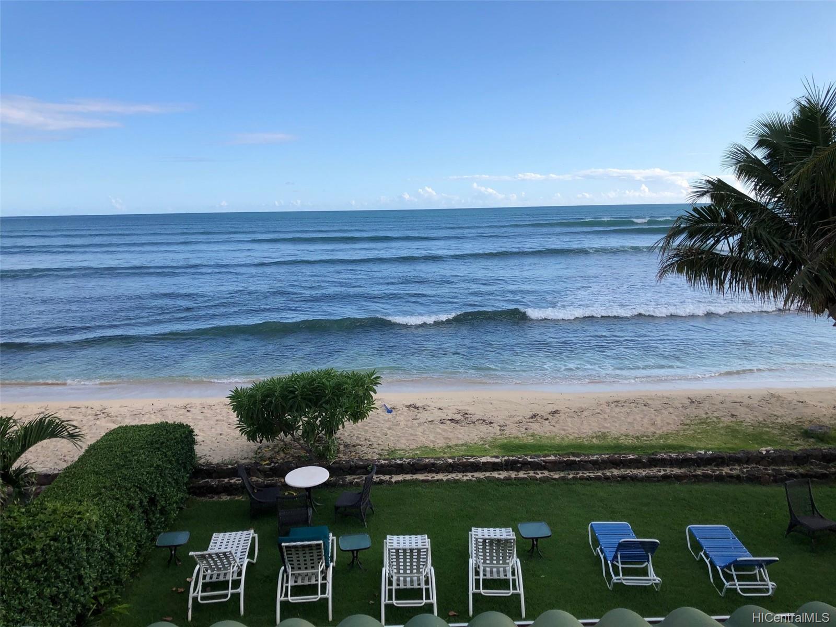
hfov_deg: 63.4
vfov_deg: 49.7
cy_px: 314
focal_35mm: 28
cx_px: 418
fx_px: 676
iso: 20
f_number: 1.8
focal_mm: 3.99
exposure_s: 1/1656
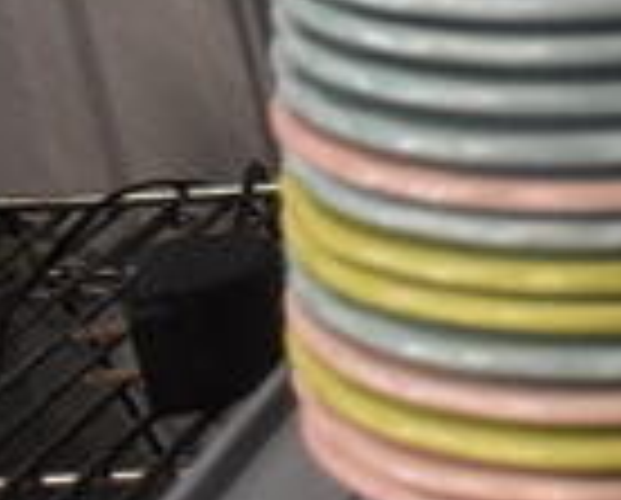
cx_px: 1278
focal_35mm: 112
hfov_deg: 14.1
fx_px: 2063
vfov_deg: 13.8
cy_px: 207
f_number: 3.5
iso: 4000
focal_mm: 18
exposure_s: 1/125
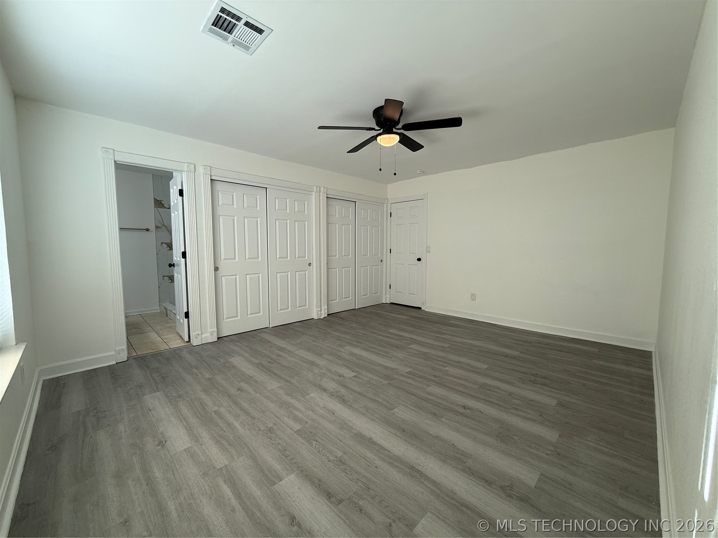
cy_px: 269
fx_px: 290
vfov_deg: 85.7
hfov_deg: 102.1
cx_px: 359
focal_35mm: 14
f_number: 2.2
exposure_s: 1/120
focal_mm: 2.22
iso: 100
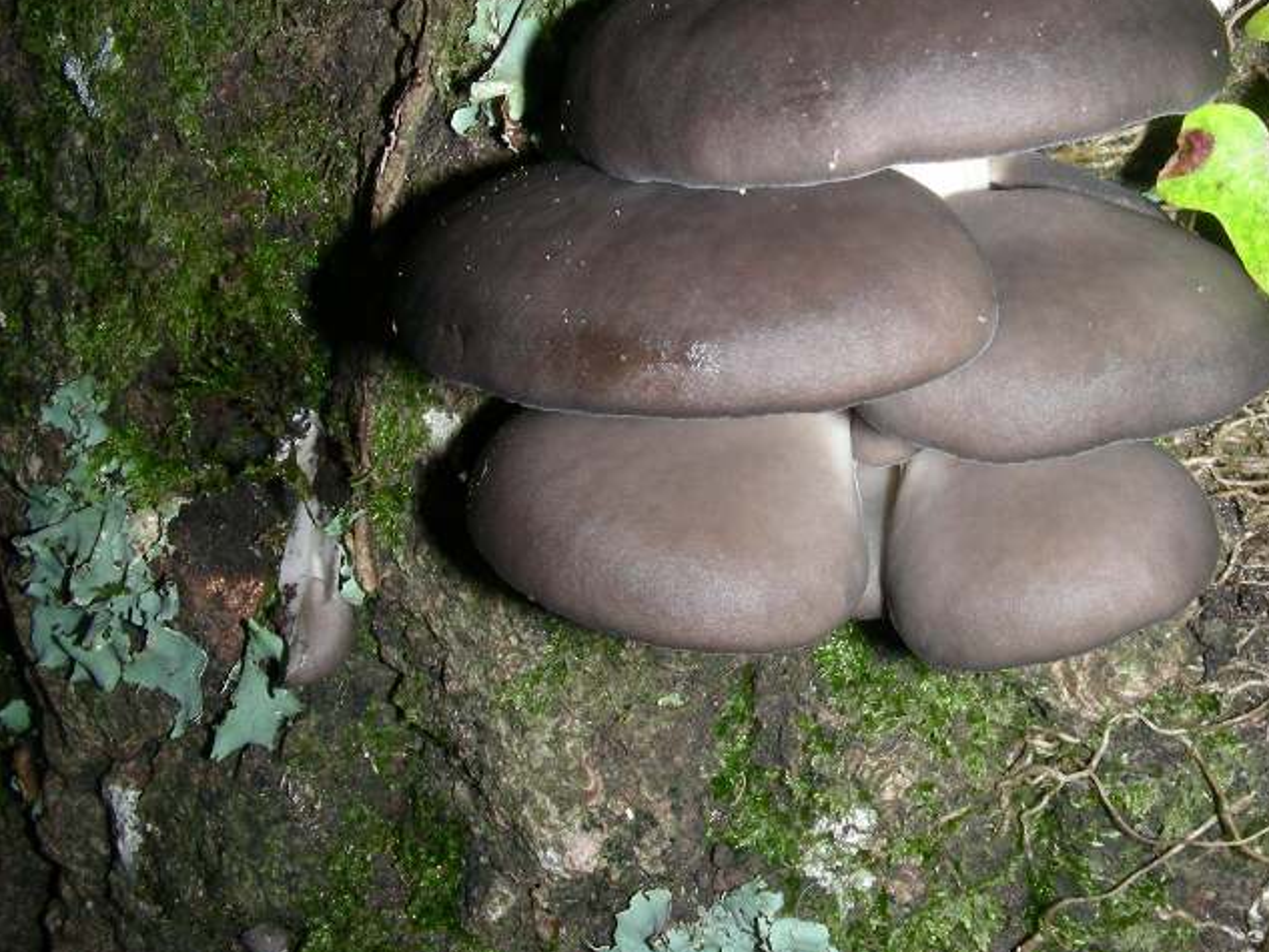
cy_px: 365
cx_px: 800
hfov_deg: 39.4
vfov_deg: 30.2
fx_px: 1760
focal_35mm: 48
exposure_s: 1/60.1
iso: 50
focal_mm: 6.3
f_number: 6.8
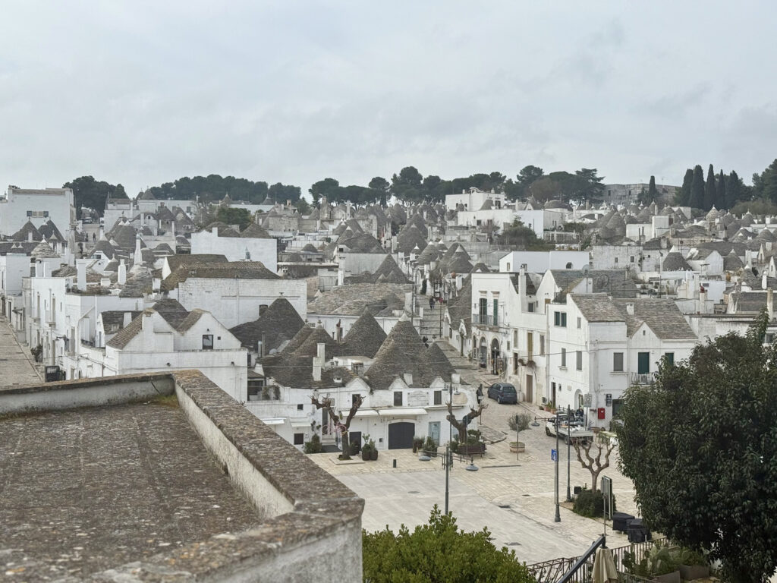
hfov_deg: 39.7
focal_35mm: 48
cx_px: 388
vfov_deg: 30.3
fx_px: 1077
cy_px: 292
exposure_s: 1/7143
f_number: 1.78
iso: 80
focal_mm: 6.76
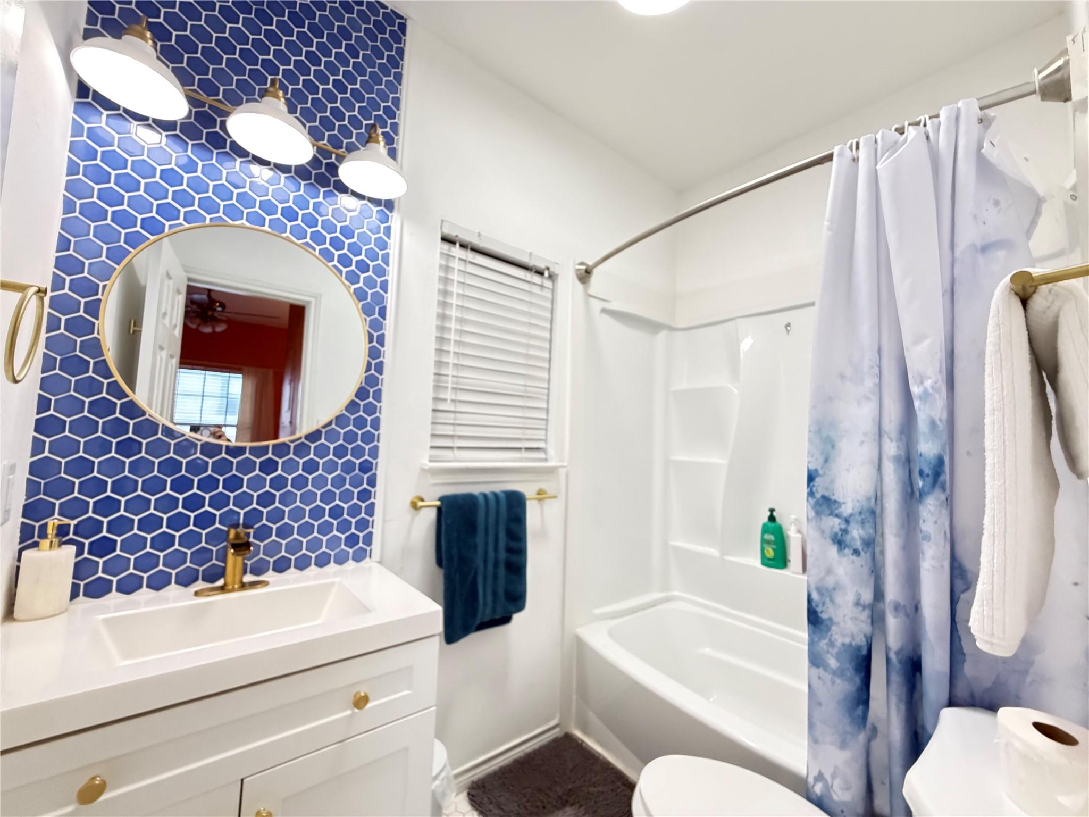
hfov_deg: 102.1
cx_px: 544
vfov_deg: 85.7
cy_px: 408
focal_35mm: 14
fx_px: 440
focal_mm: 2.22
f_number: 2.2
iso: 800
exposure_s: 1/60
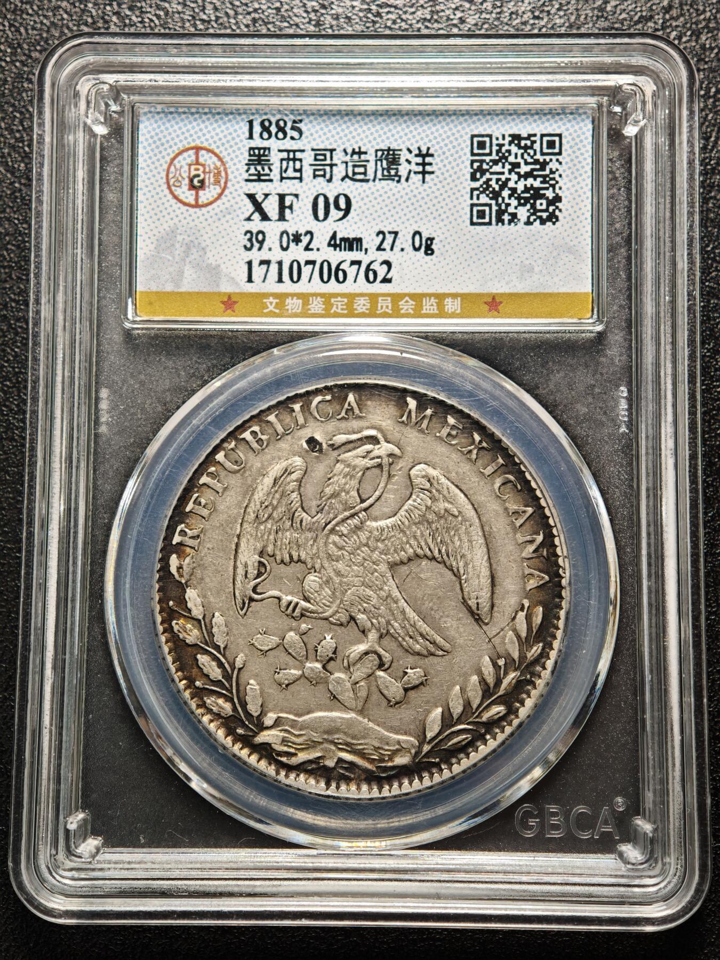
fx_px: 1664
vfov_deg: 32.2
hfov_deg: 24.4
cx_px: 360
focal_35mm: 60
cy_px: 480
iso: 320
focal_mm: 9
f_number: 2
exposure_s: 1/103
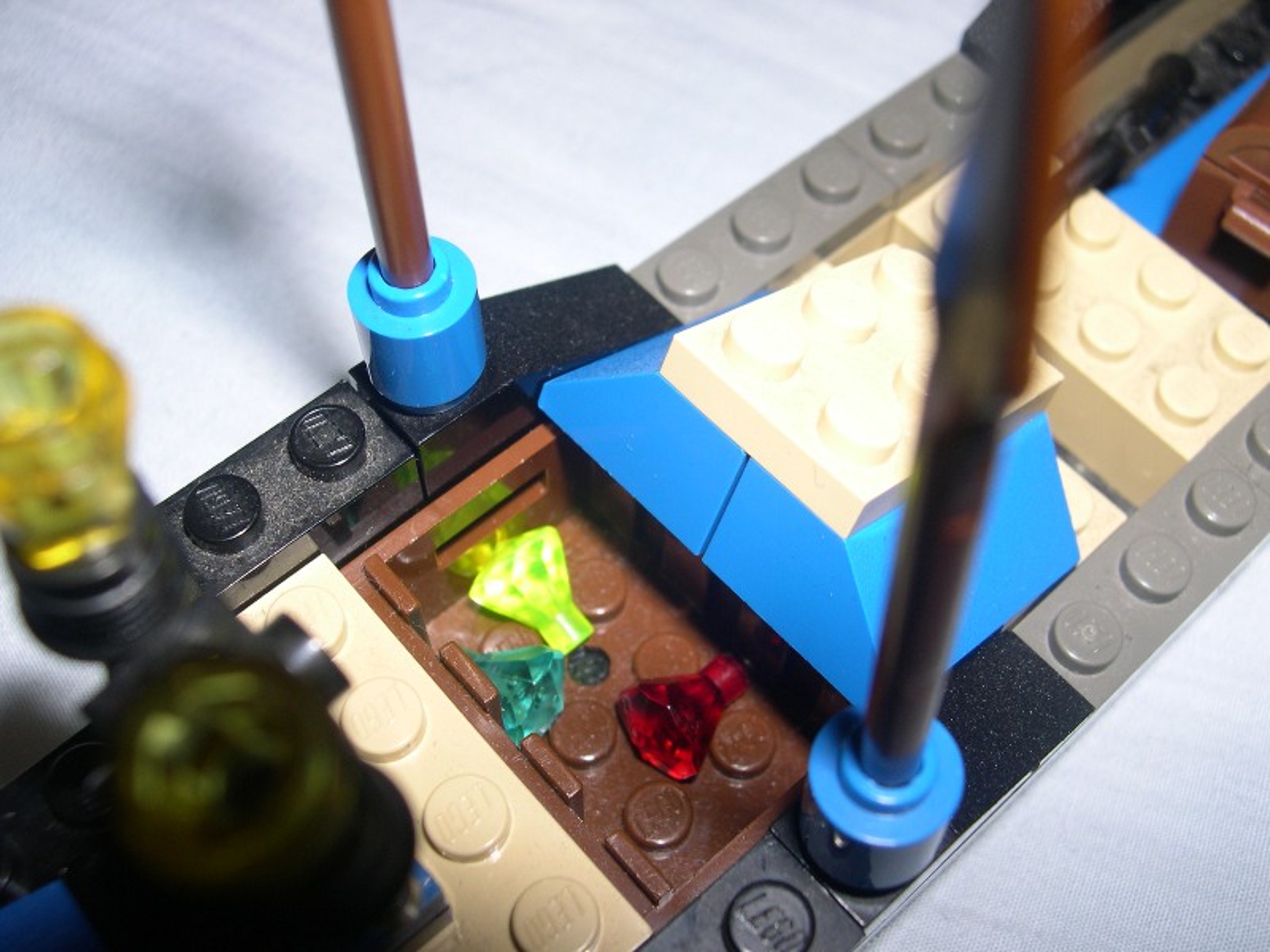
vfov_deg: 37.7
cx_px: 635
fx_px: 1394
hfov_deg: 49.0
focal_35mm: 38
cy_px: 476
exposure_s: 1/60
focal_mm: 8
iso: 100
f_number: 7.6
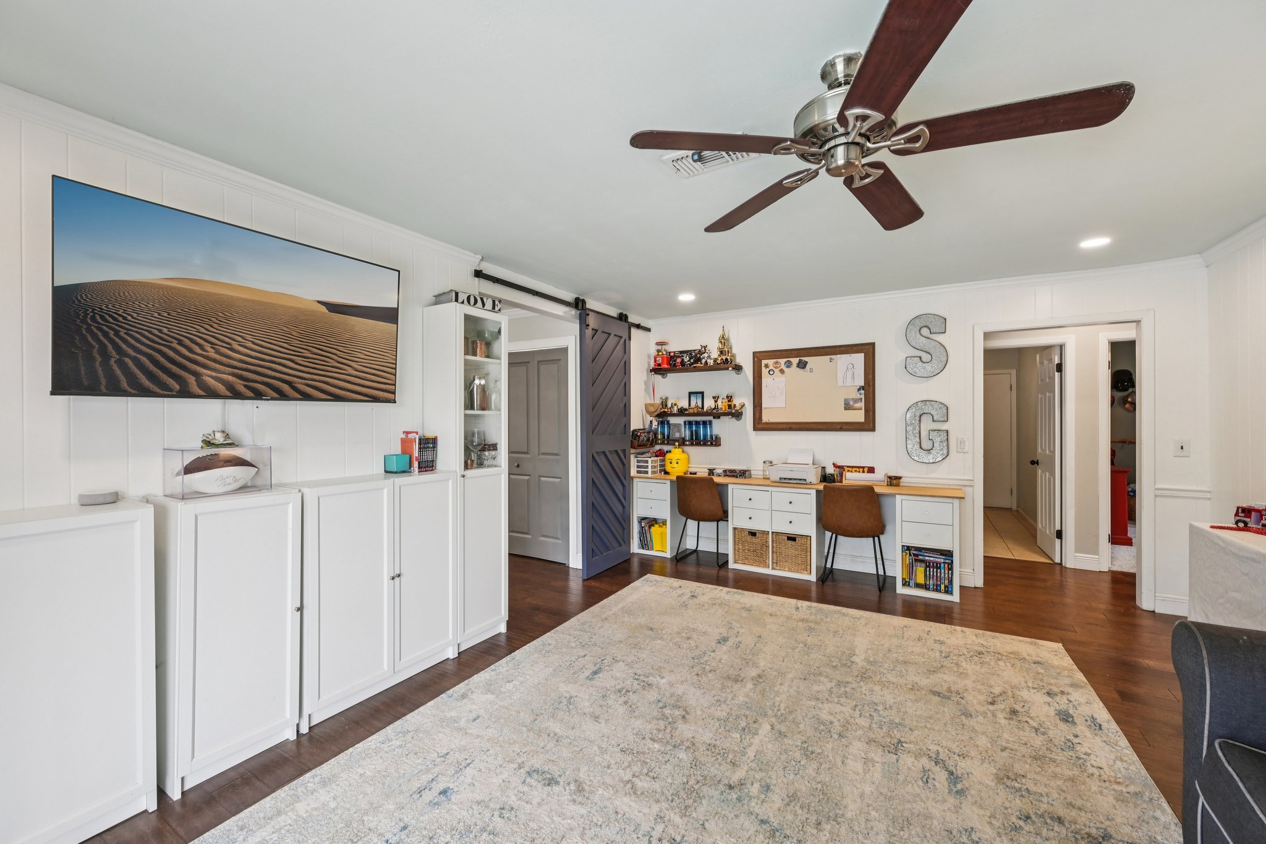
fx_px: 492
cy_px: 422
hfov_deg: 104.3
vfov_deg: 81.2
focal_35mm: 14
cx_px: 633
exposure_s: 1/20
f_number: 8
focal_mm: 14
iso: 400
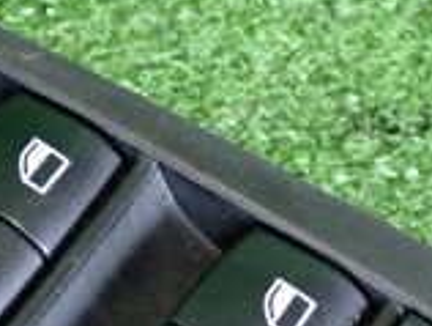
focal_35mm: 144
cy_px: 274
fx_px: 1800
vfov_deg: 10.3
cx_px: 14
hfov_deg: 13.5
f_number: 2.7
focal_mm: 6.83
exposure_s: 1/30
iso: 800
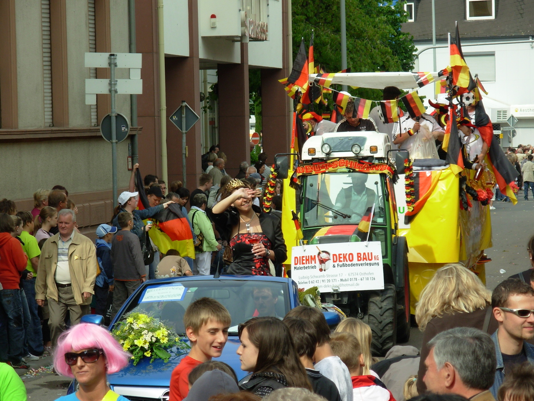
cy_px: 200
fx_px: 2931
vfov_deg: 7.8
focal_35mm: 190
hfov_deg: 10.4
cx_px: 267
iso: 50
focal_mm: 31.4
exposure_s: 1/296
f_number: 5
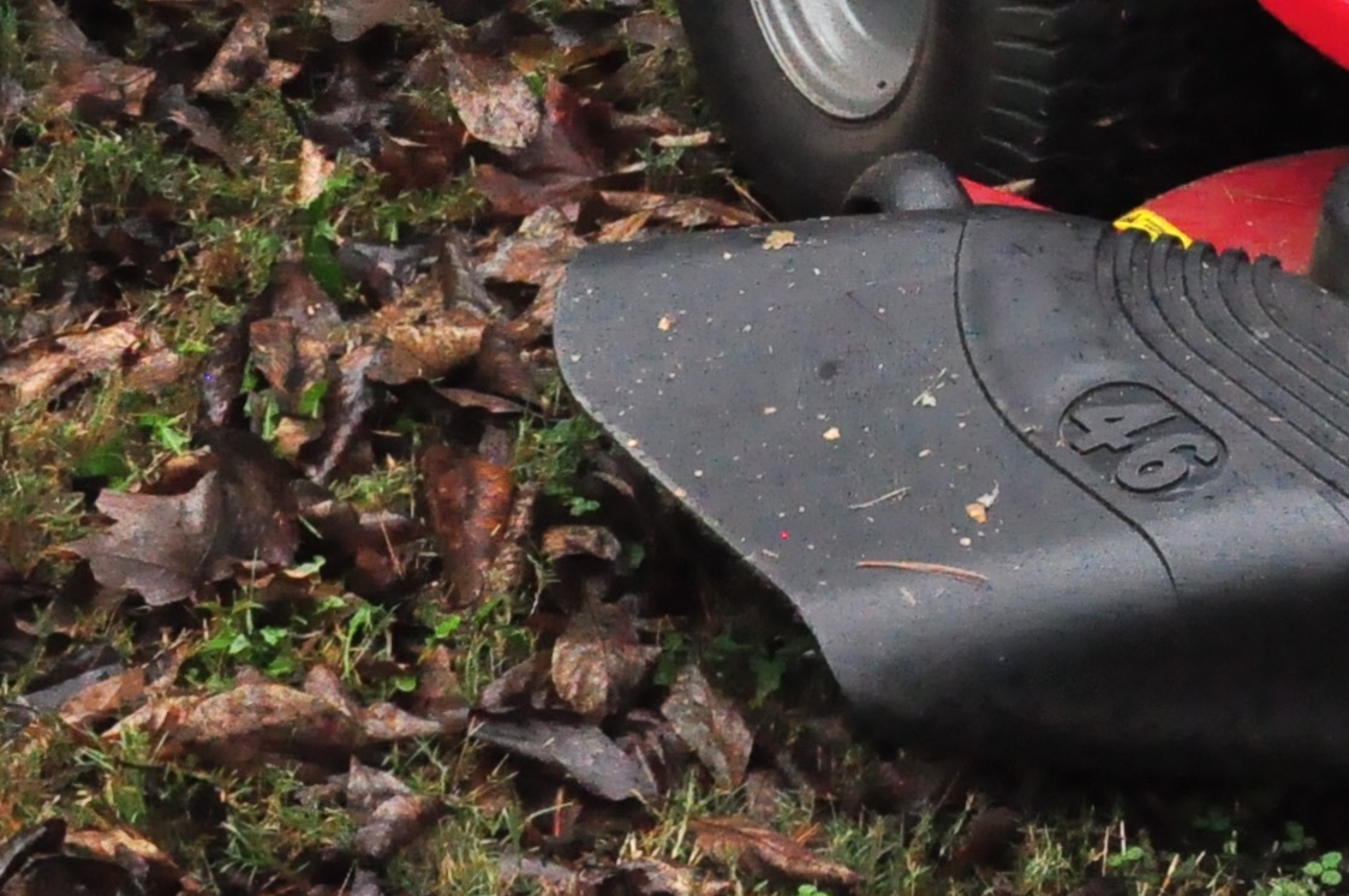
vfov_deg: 10.6
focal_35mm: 126
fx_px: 4716
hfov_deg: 15.9
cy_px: -277
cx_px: 1404
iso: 3200
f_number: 10
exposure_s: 1/125
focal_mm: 22
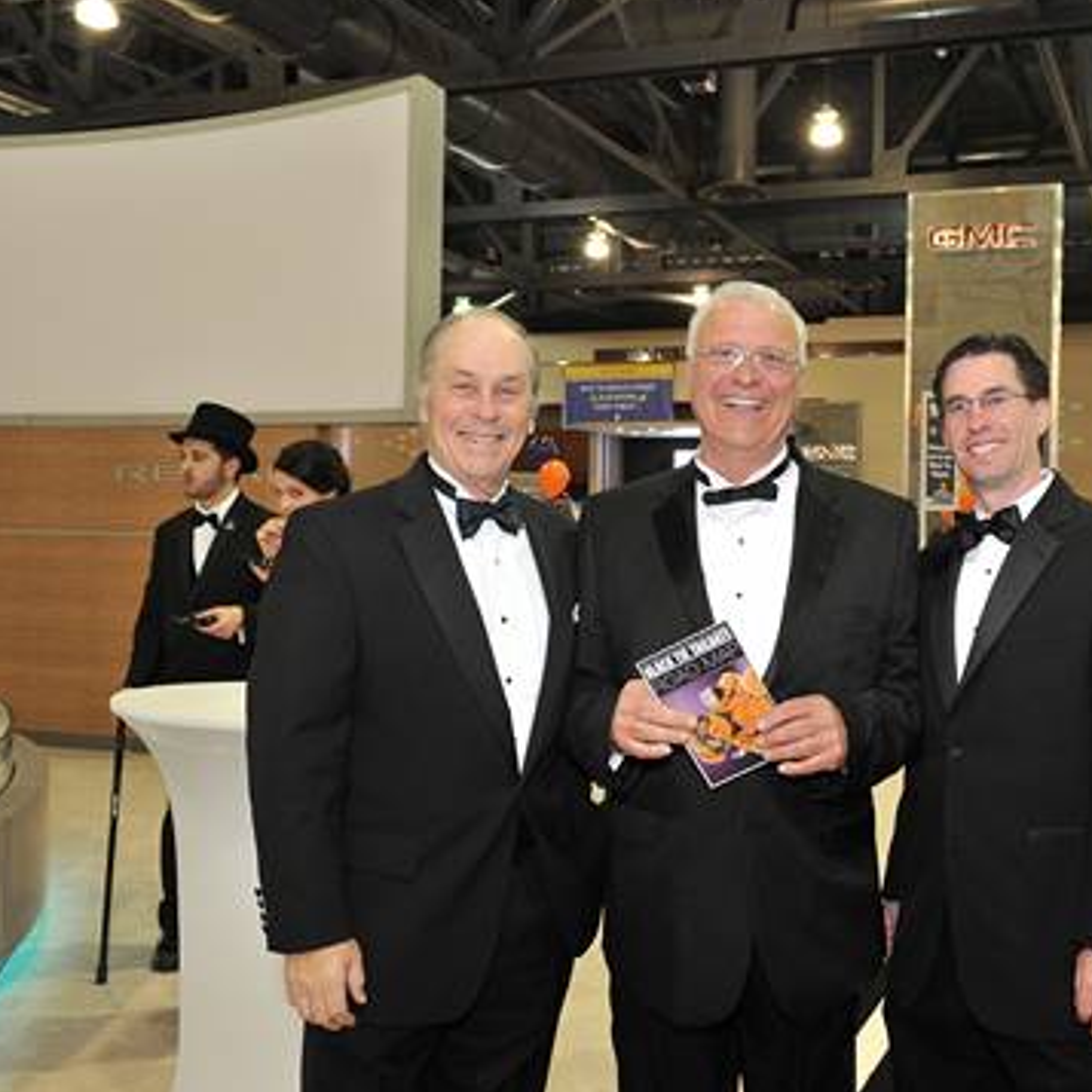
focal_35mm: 38
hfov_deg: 43.1
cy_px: 538
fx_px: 1356
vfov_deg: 43.9
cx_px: 756
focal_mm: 29
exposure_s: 1/160
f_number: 5.6
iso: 1600
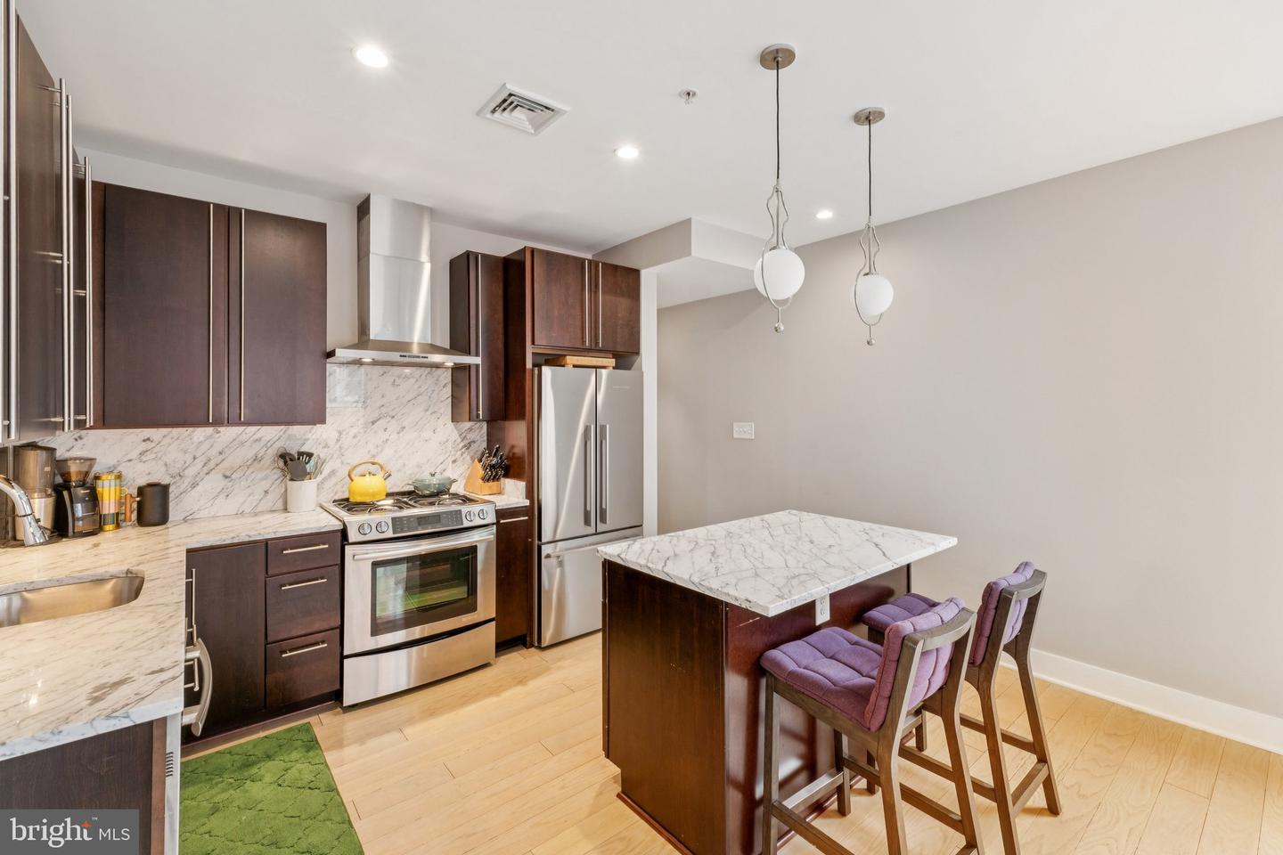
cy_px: 428
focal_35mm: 15
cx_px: 642
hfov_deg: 100.4
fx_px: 535
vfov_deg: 77.3
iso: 250
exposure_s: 1/5
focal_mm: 10
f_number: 9
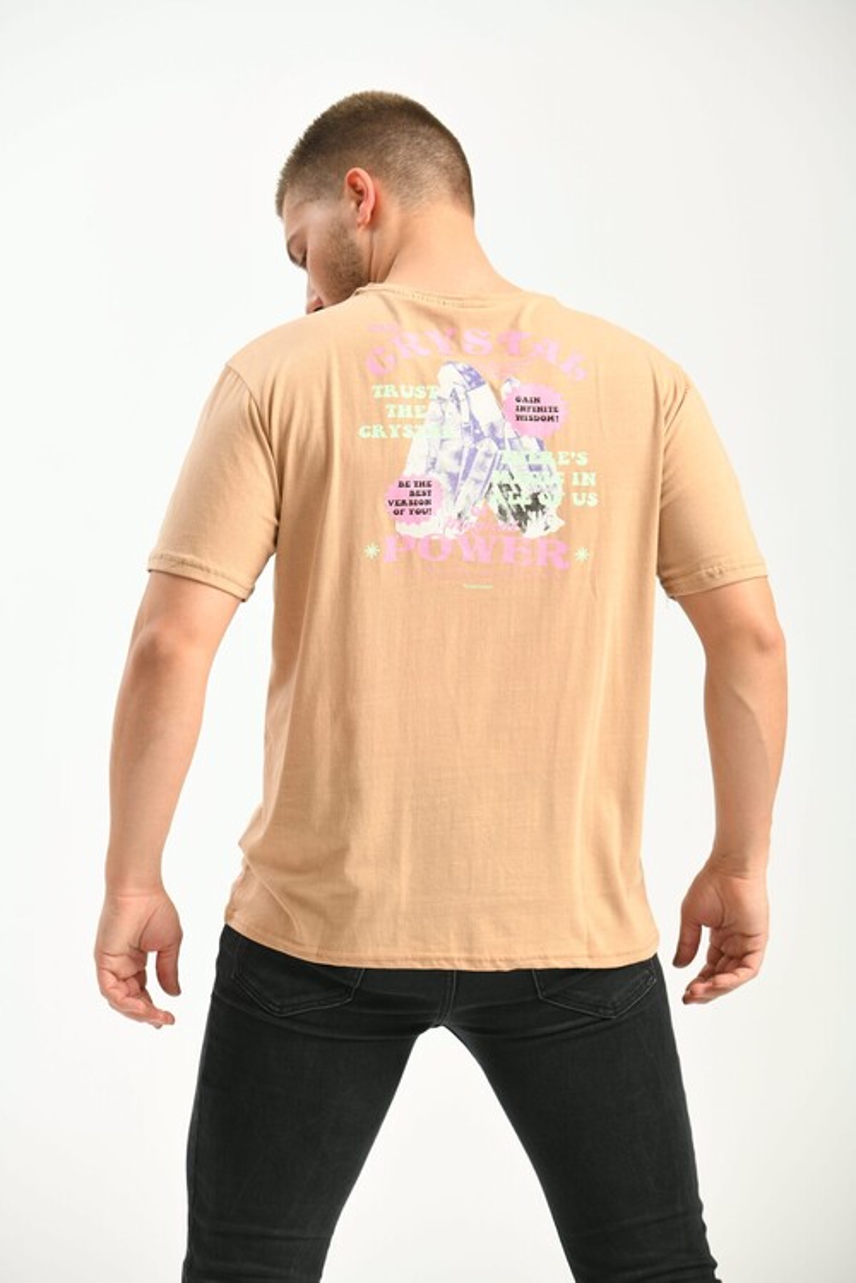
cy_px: 642
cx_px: 428
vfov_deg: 15.2
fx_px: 4815
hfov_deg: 10.2
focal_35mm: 135
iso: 100
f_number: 5.6
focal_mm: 135
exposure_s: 1/160
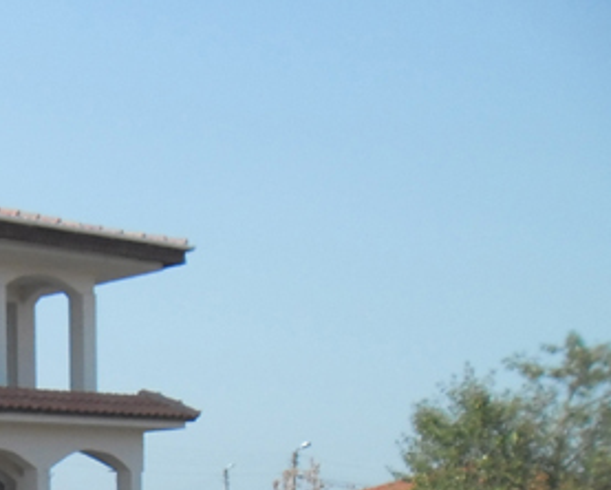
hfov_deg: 21.6
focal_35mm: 76
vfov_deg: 18.9
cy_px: 607
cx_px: -265
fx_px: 1375
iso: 80
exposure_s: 1/635
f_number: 3.5
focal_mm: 4.9
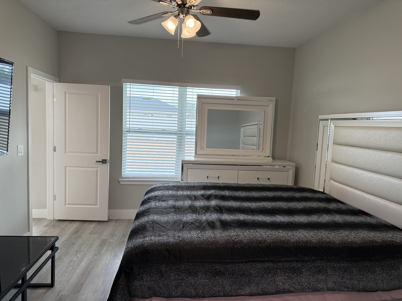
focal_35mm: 24
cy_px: 150
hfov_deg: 71.6
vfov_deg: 56.8
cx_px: 201
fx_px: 279
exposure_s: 1/232
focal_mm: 6.76
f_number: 1.78
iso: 200
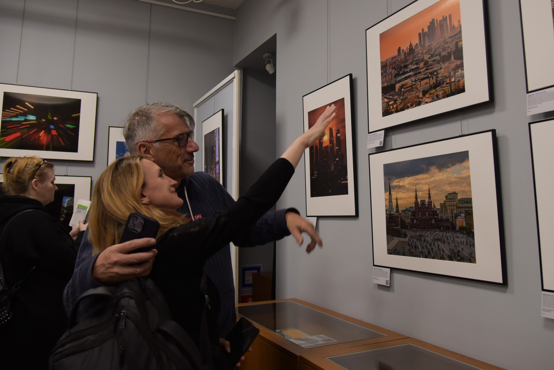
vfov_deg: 53.2
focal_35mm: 24
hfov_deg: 73.7
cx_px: 277
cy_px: 185
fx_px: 369
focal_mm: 24
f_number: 4
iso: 1000
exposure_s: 1/160
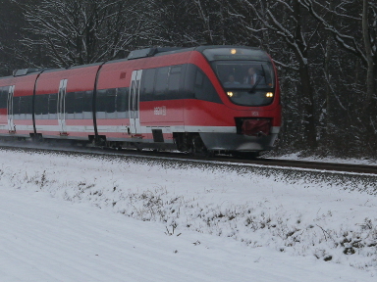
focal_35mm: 175
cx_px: 82
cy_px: 122
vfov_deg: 8.5
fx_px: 1906
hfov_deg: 11.3
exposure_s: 1/400
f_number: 7.1
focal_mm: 42
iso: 400
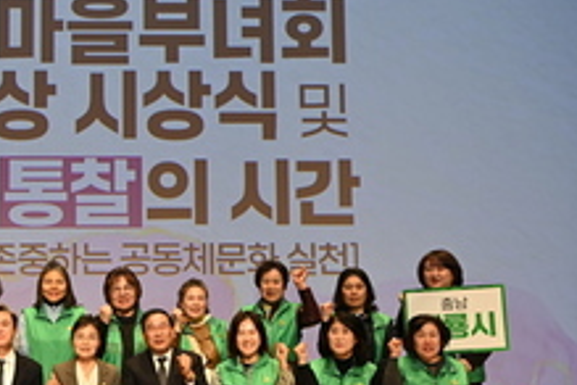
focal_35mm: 72
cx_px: 92
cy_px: 269
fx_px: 1154
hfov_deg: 27.4
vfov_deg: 18.8
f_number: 4
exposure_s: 1/250
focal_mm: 35
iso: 800
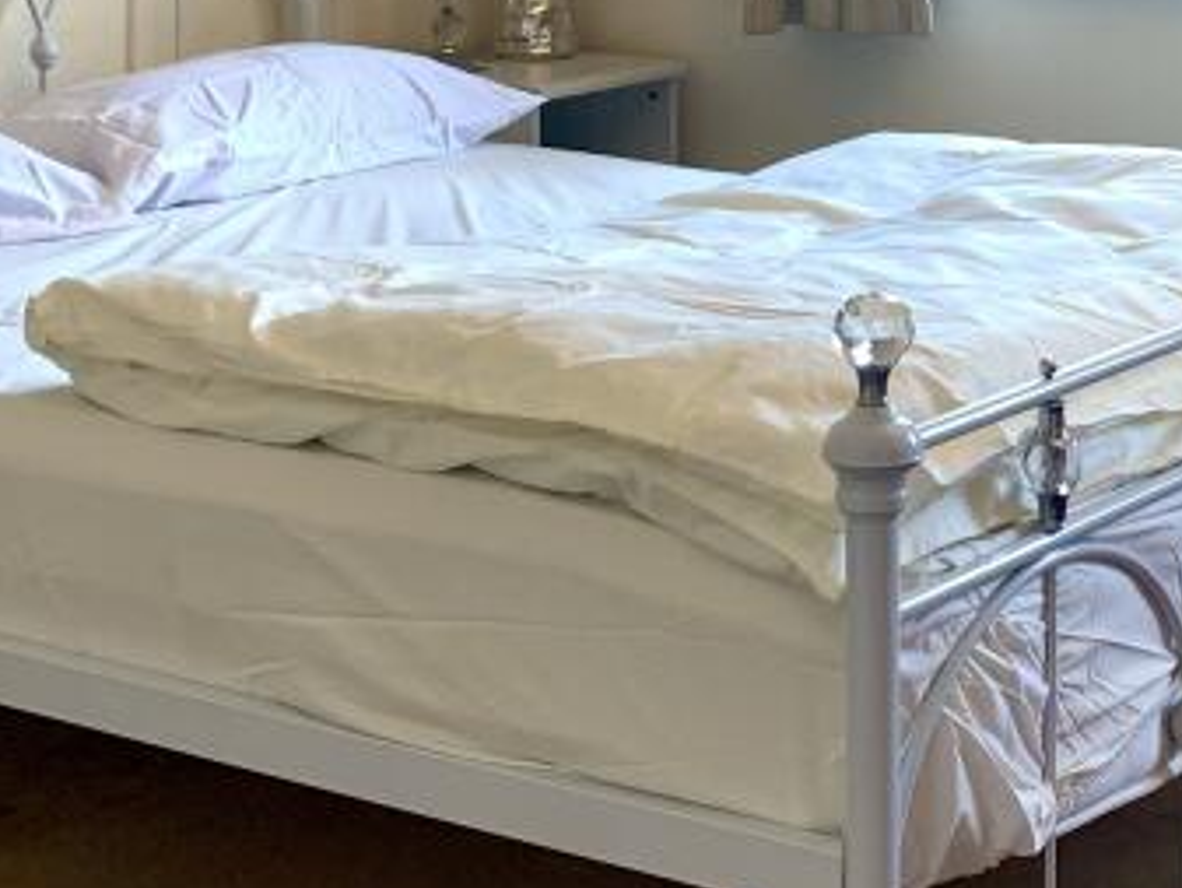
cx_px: 1056
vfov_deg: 18.0
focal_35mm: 79
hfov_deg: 24.0
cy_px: -81
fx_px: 2698
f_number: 1.8
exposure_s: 1/60
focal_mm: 4.25
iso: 125
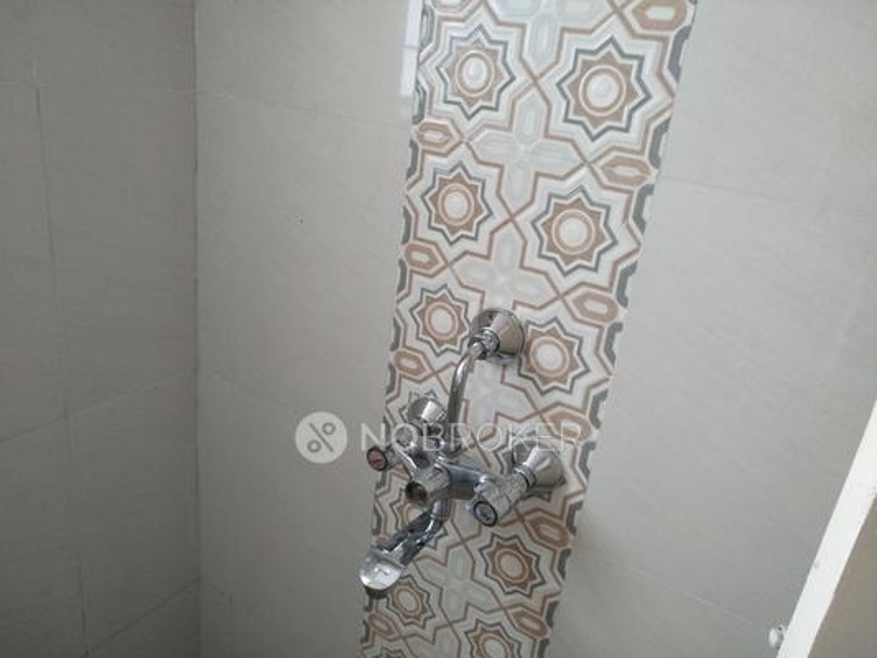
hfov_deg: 76.4
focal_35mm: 22
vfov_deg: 61.1
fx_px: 557
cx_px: 438
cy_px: 329
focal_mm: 3.81
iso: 500
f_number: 2.2
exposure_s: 1/50
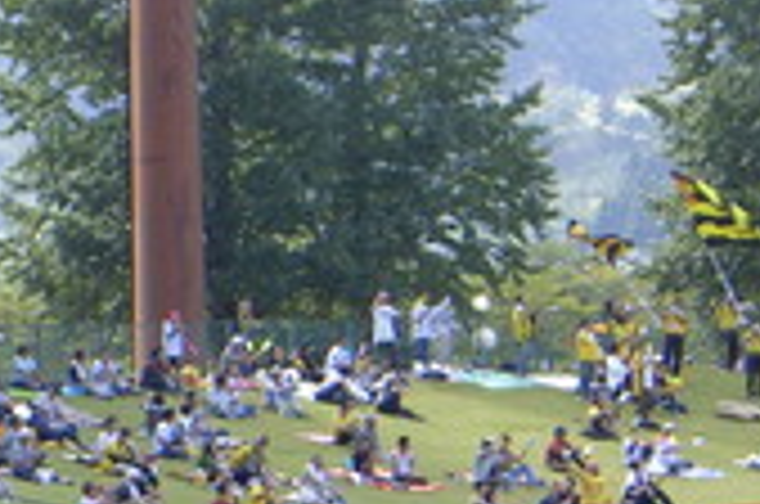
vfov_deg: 5.5
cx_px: -9
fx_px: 5205
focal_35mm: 247
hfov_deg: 8.3
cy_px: 387
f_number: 4.6
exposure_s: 1/80
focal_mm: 14.7
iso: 50
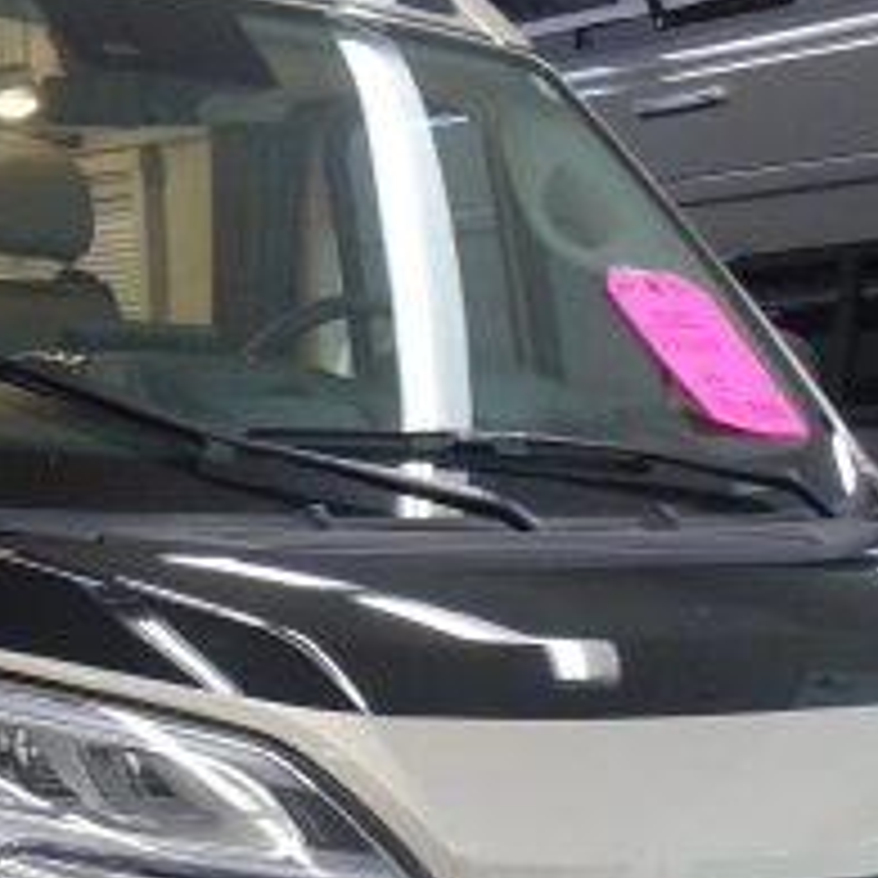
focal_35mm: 87
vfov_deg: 19.4
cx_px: -113
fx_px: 2497
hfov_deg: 19.1
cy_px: 860
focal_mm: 4.1
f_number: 3.5
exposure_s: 1/30
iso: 125
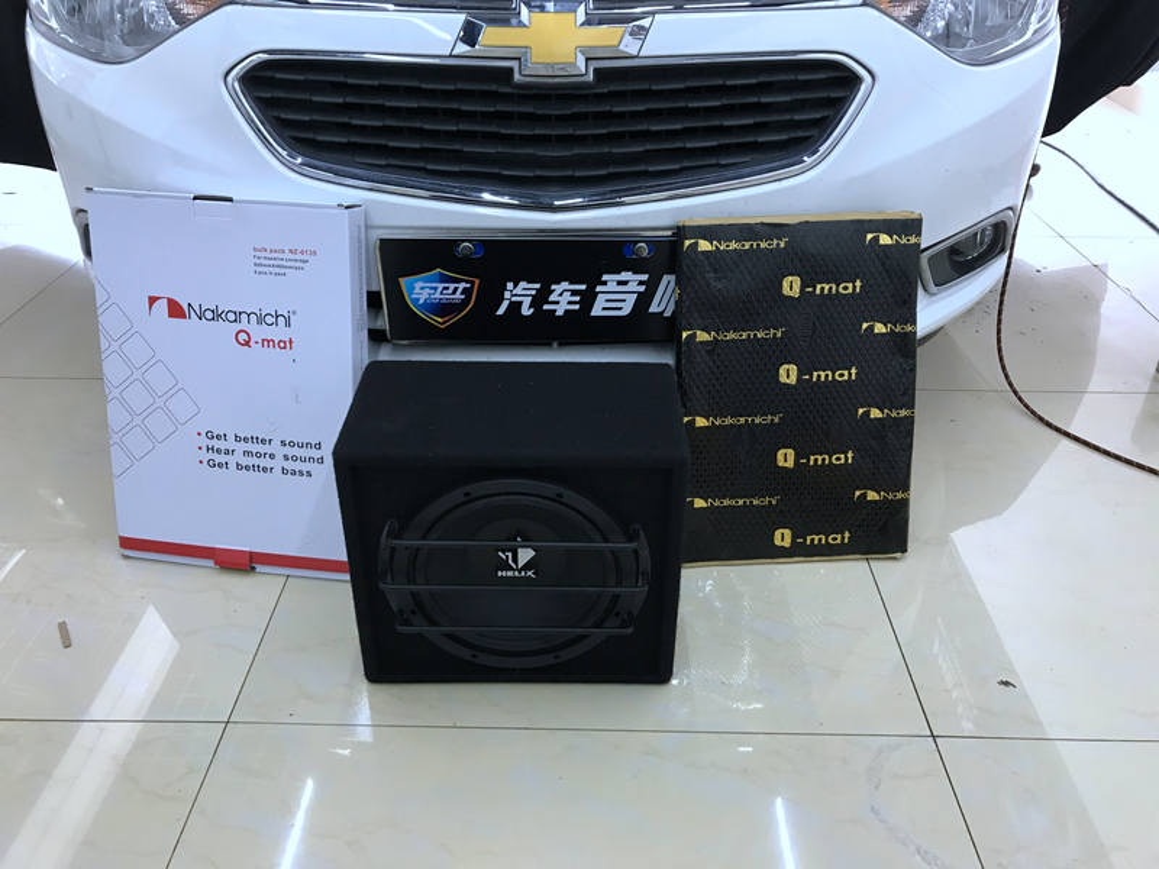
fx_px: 937
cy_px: 434
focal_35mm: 28
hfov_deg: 63.4
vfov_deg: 49.7
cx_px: 580
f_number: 1.8
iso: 50
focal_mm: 3.99
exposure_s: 1/17
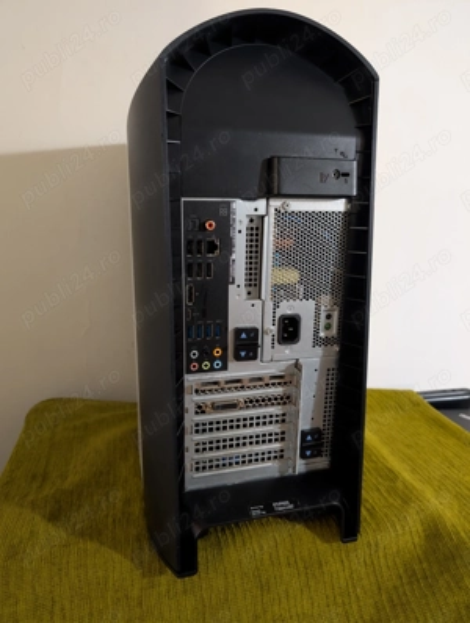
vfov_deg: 71.5
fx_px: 433
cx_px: 235
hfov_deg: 57.0
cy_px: 312
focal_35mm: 24
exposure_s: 1/40.3
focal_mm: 6.9
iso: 778
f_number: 1.68
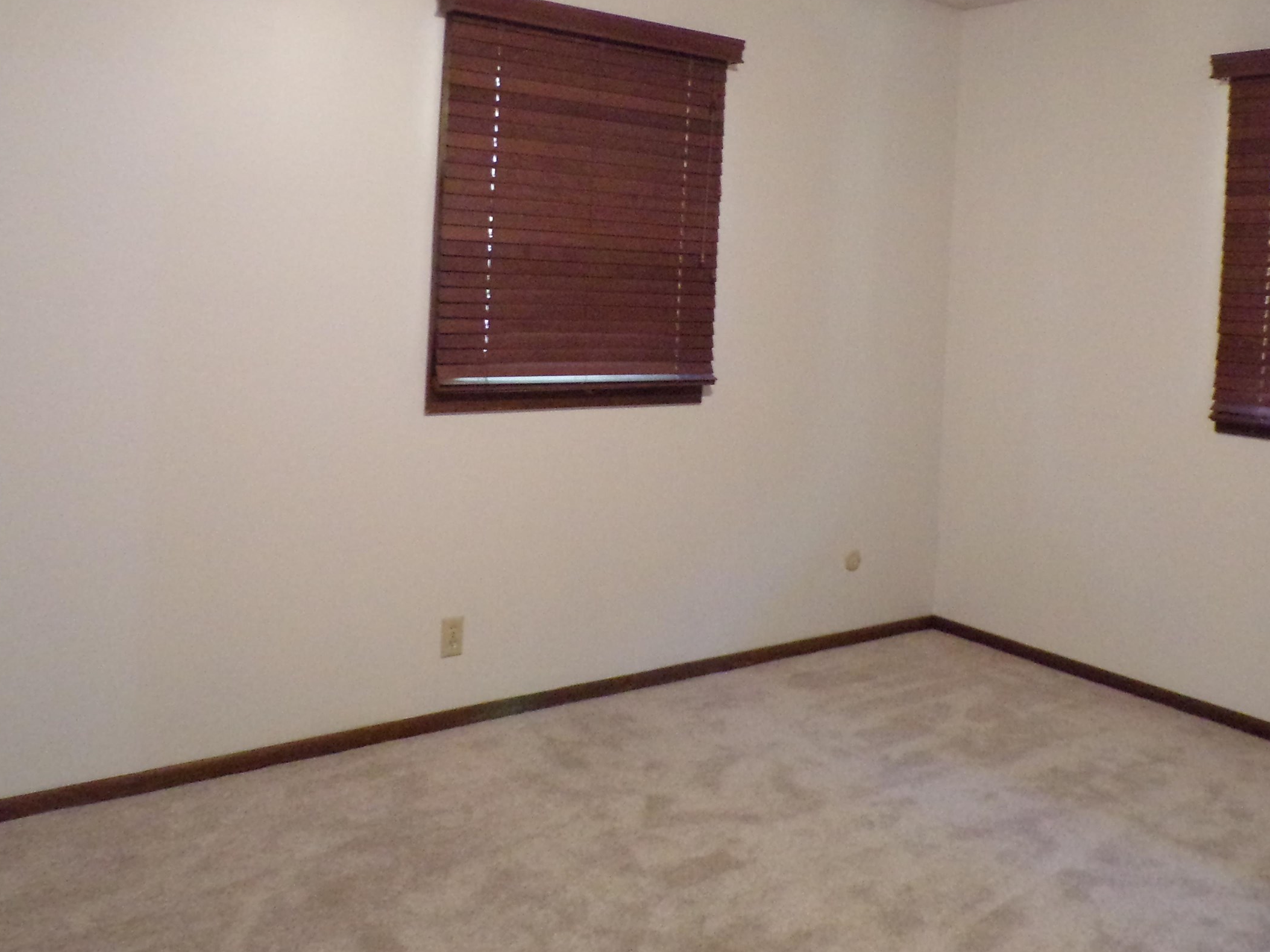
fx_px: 1284
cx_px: 696
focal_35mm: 35
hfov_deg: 52.5
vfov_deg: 39.9
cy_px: 271
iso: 774
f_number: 3
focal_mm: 4.3
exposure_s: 1/17
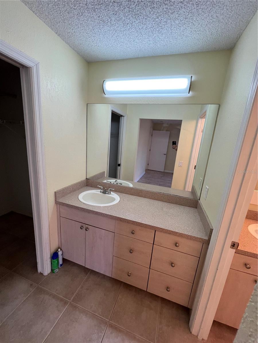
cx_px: 129
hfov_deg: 89.9
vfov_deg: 106.2
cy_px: 172
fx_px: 129
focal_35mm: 13
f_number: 1.8
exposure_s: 1/120
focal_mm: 1.57
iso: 125
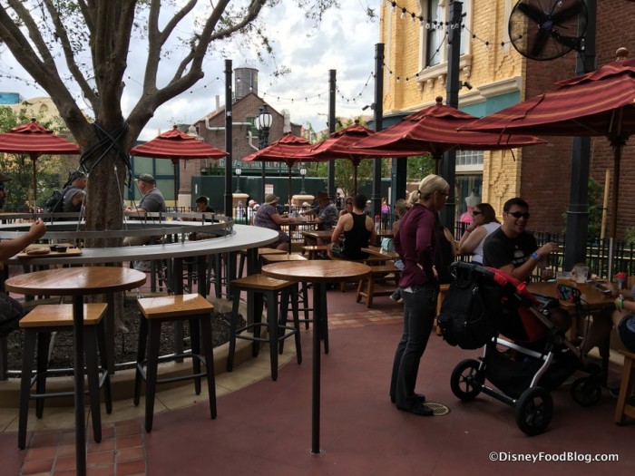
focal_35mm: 29
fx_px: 532
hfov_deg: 61.7
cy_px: 238
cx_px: 318
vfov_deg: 48.2
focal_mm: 4.15
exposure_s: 1/561
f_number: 2.2
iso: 25
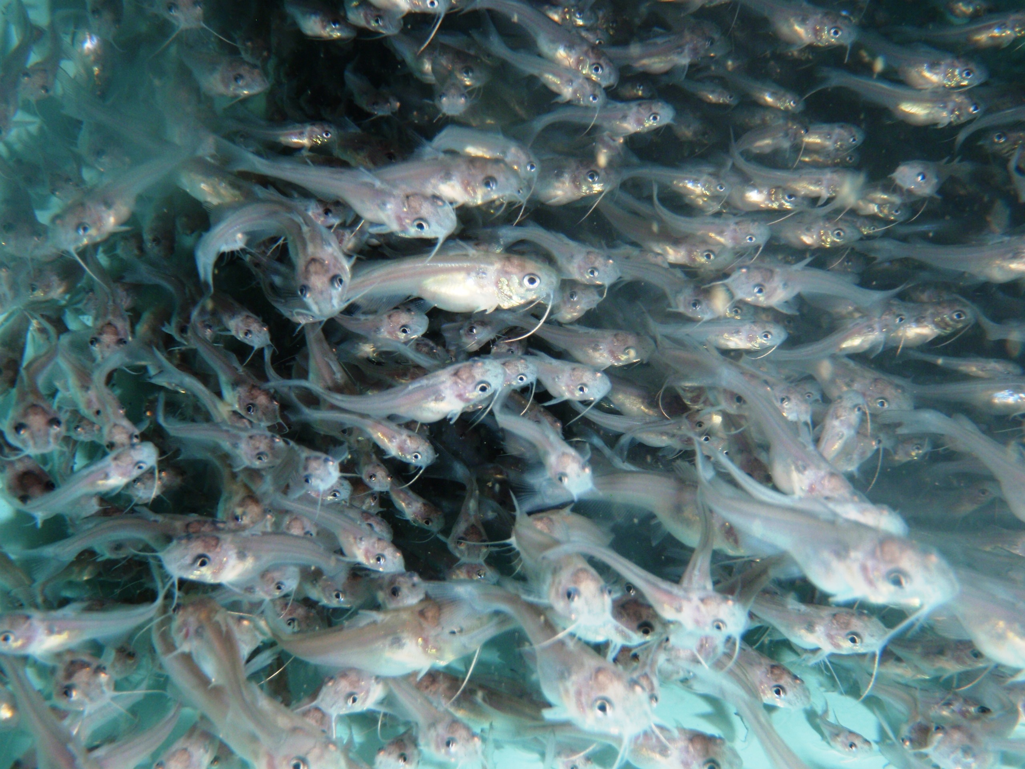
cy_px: 384
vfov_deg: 39.7
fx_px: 1066
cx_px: 512
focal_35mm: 36
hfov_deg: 51.4
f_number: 6.3
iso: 100
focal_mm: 6.53
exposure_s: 1/40
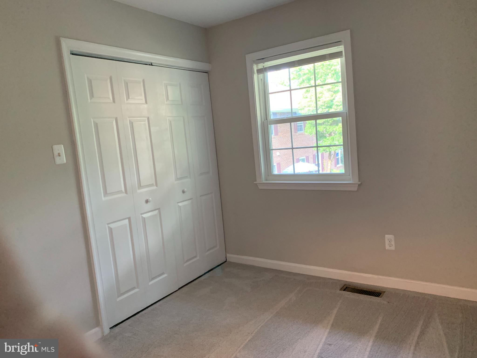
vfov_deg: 53.1
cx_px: 238
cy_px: 179
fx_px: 358
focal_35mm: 26
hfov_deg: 67.3
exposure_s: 1/60
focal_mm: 4.25
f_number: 1.8
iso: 320
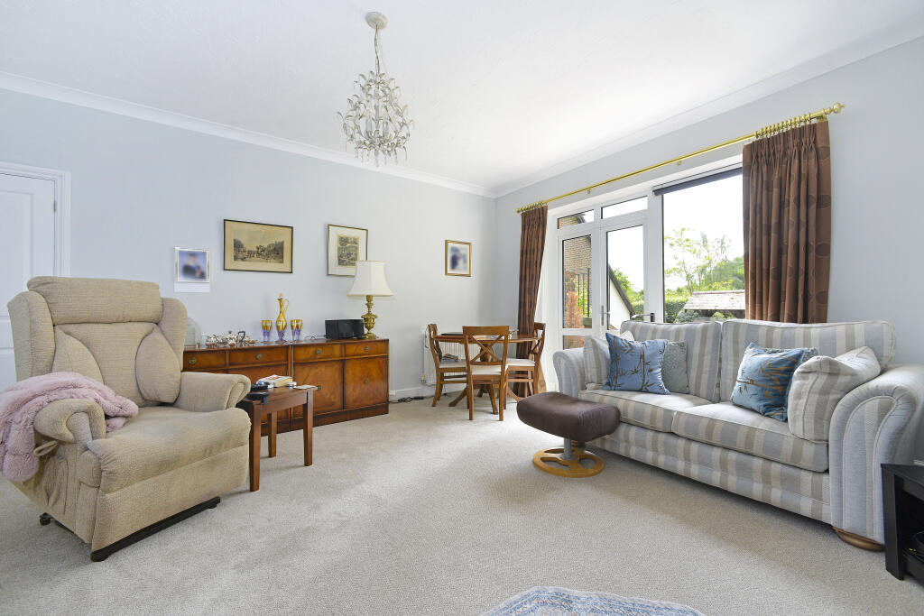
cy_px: 308
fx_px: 359
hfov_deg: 104.2
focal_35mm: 14
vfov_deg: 81.2
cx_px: 462
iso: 400
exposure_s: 1/80
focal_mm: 14
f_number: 7.1
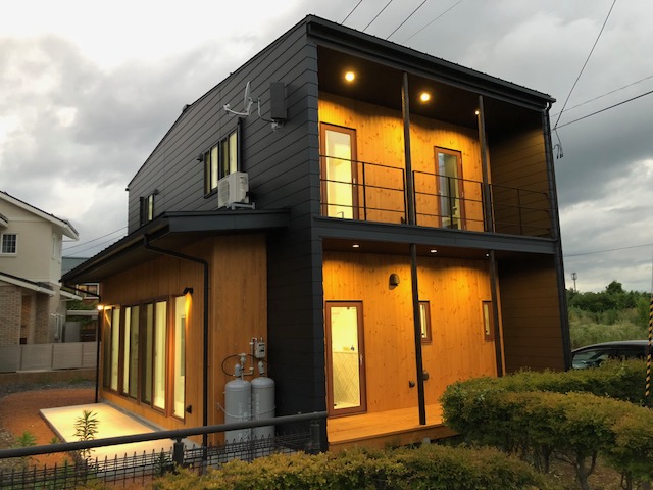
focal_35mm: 28
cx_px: 326
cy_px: 245
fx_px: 528
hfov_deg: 63.4
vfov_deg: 49.7
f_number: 1.8
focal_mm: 4
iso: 100
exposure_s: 1/13
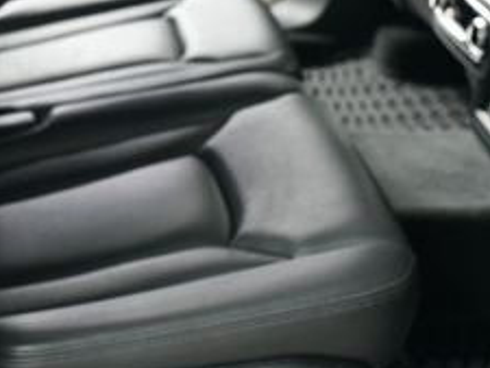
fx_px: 1317
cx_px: 133
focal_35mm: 93
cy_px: -28
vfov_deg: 15.5
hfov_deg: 20.9
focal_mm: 23
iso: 100
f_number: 4
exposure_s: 1/160
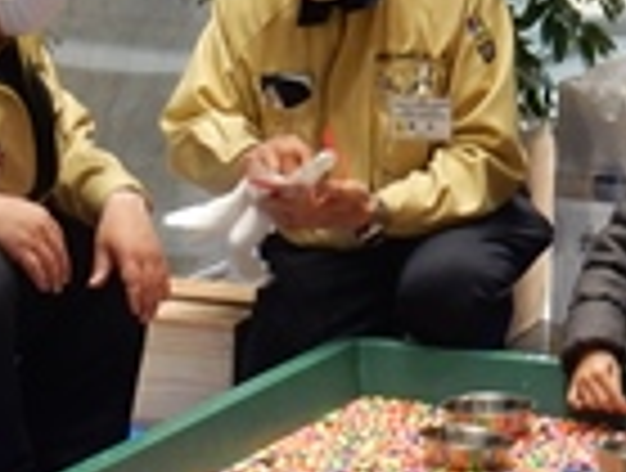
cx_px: 369
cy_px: 252
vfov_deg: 5.5
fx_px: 4895
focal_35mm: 270
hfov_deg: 7.3
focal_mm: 14.9
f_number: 5
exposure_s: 1/25
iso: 400
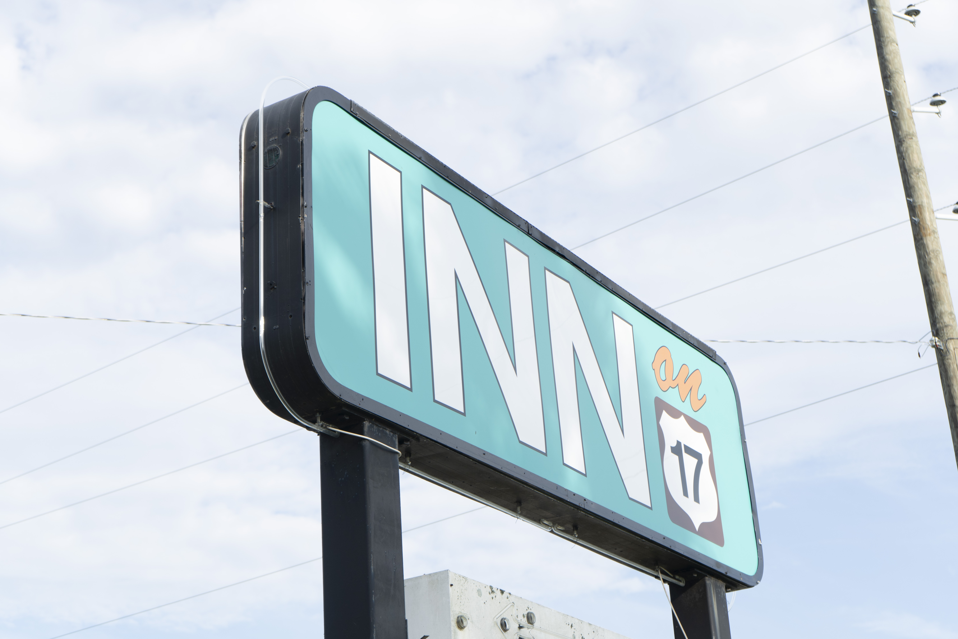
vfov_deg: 21.9
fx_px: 1650
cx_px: 479
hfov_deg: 32.4
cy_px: 320
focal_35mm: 62
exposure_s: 1/640
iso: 250
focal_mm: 62
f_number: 5.6
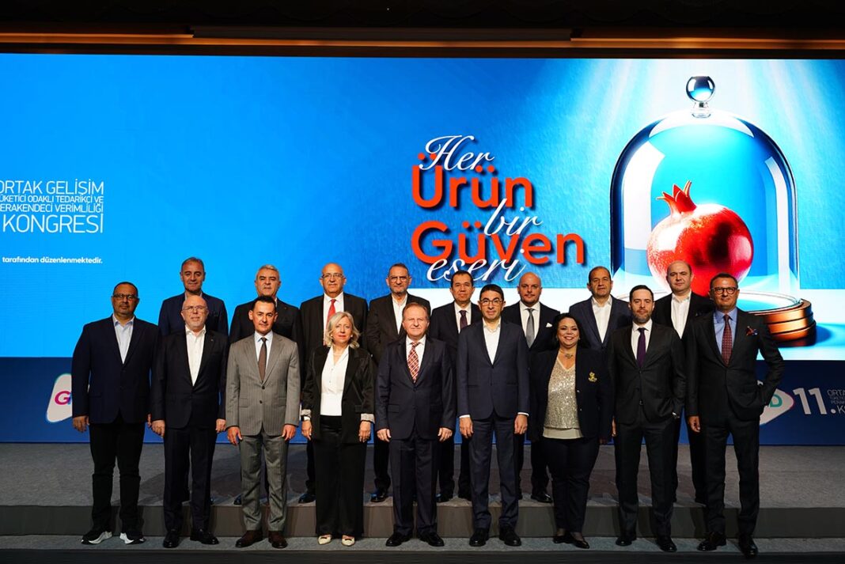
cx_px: 422
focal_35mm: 37
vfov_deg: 36.0
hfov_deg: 51.9
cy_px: 282
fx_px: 869
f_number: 4
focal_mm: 37
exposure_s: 1/80
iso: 250
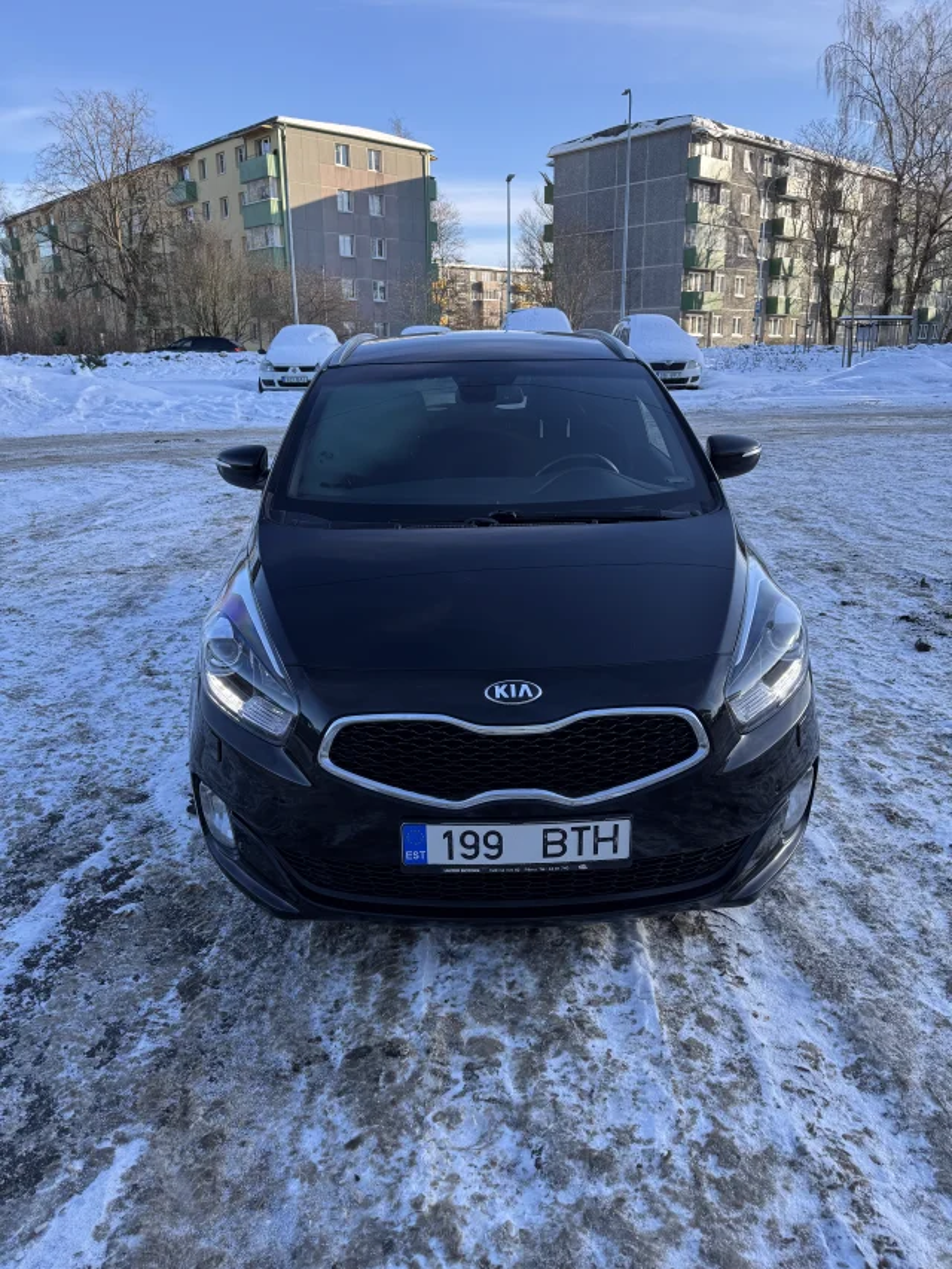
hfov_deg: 56.8
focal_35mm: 24
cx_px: 476
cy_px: 634
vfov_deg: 71.6
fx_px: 880
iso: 80
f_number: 1.78
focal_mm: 6.76
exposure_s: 1/822
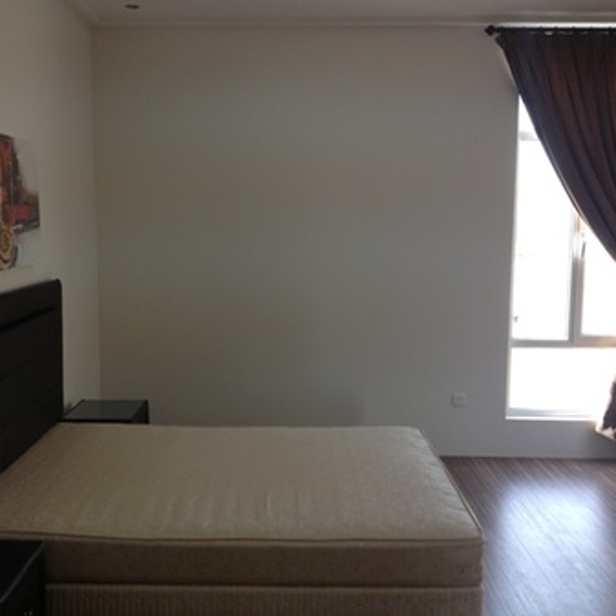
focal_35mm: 42
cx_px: 273
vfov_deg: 40.0
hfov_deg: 40.0
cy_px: 312
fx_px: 846
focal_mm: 4.28
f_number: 2.4
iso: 50
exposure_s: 1/60
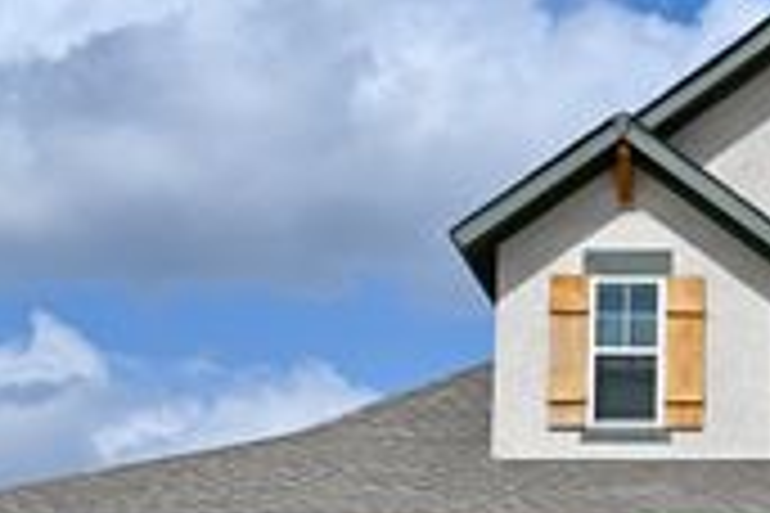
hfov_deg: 18.6
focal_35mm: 105
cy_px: 596
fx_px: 2246
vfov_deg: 12.8
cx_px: 892
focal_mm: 36
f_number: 5.6
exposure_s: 1/1000
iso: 64
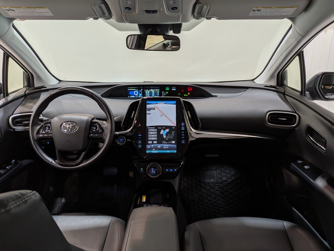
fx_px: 232
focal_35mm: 24
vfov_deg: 56.8
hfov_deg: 71.6
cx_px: 167
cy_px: 126
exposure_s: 1/114
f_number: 1.7
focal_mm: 4.53
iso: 28
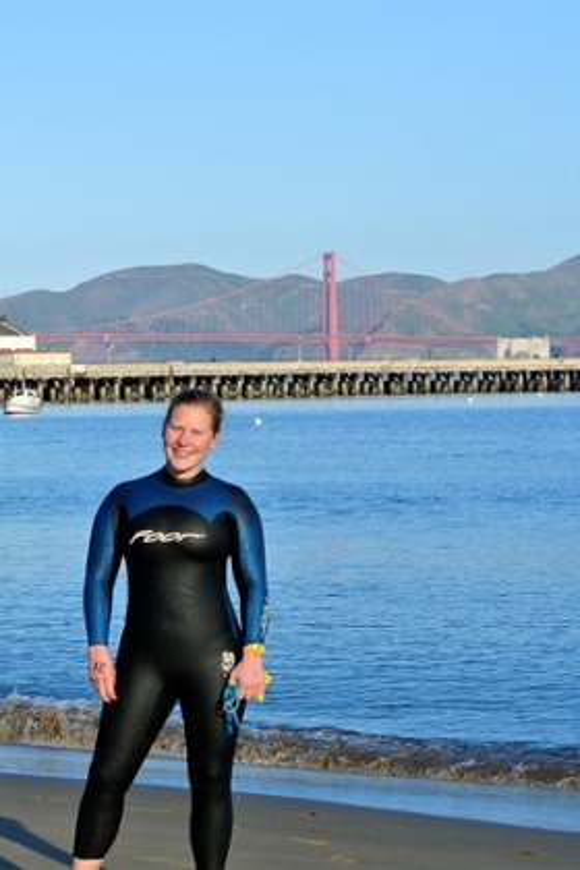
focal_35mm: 81
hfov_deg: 16.9
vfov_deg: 25.1
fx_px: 1957
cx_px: 290
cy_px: 435
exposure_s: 1/640
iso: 100
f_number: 4.5
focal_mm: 30
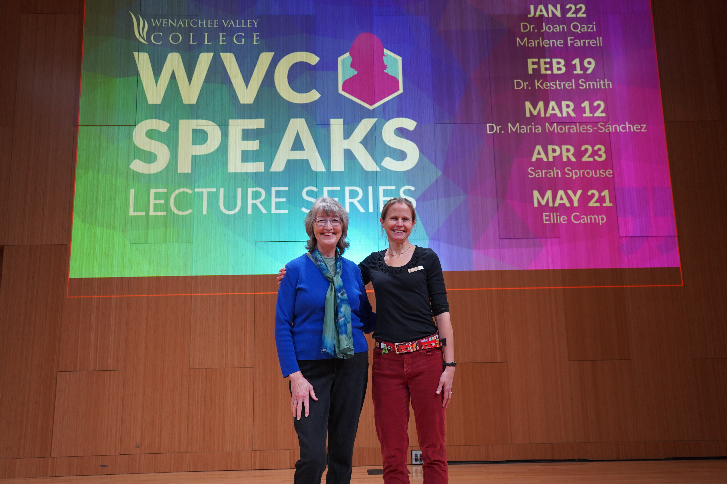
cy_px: 242
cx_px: 364
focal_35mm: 32
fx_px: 646
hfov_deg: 58.7
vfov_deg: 41.1
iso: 2000
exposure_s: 1/160
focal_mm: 32
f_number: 4
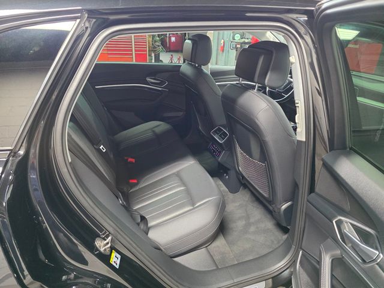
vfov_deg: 58.9
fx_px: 255
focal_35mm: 23
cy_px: 144
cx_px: 192
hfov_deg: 73.9
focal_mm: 6.3
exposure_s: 1/120
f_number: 1.7
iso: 1600
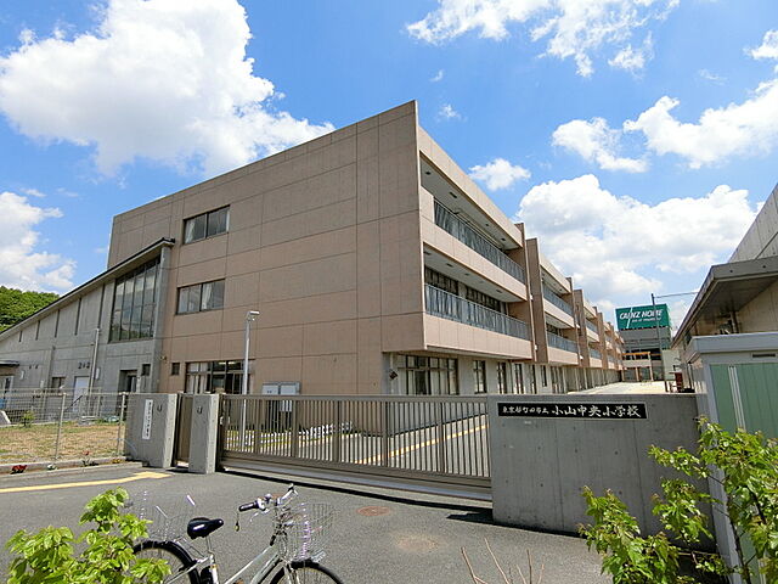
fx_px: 427
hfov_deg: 84.7
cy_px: 292
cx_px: 389
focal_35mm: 19
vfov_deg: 68.7
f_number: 6.9
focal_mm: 4.06
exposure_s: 1/250
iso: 80
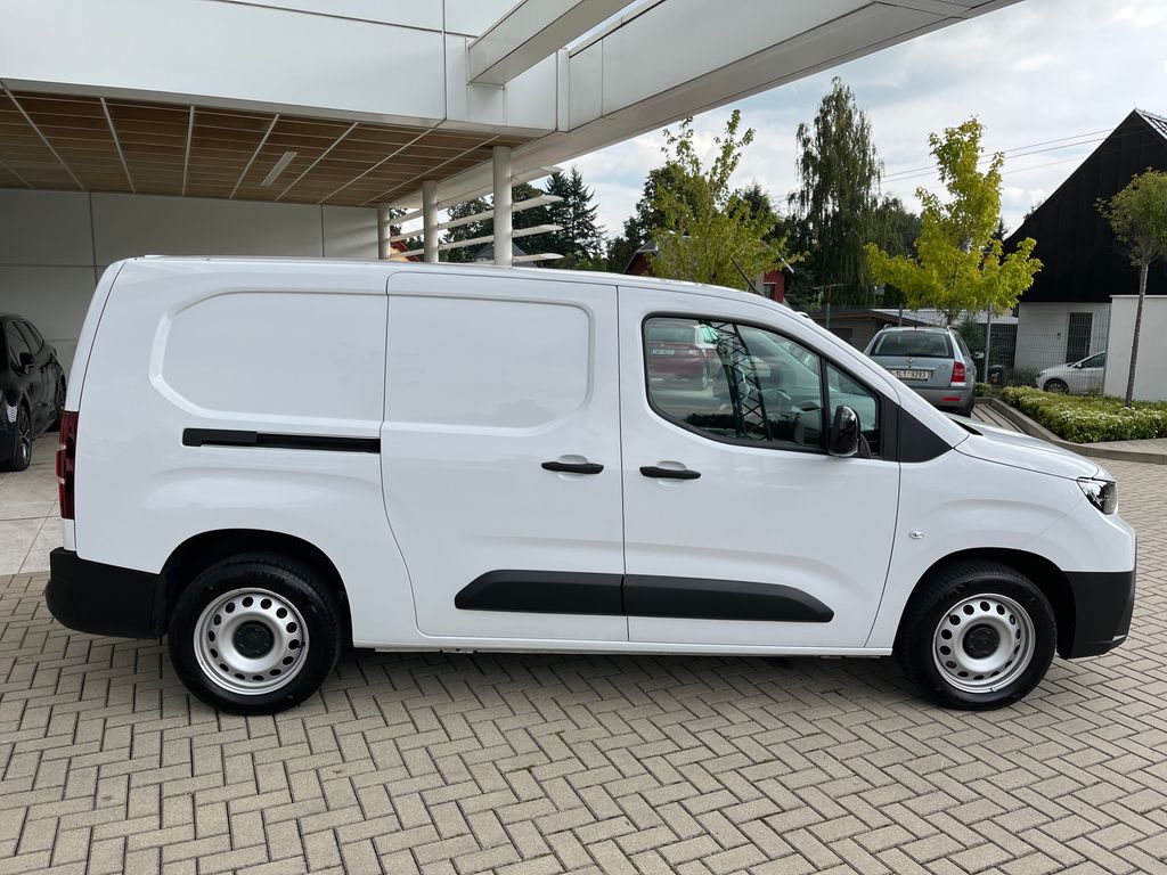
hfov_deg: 67.3
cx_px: 584
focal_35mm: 26
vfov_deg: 53.1
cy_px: 438
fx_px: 877
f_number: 1.6
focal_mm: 5.1
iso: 50
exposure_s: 1/975
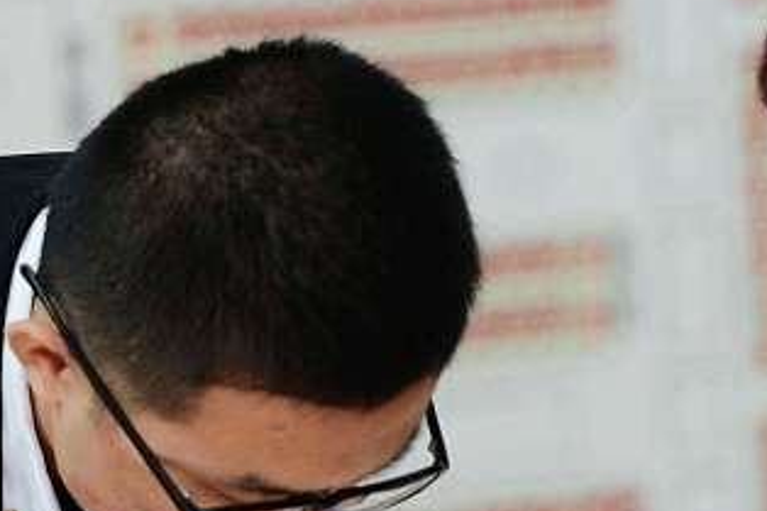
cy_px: 432
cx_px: 518
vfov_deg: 2.9
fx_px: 10178
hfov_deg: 4.3
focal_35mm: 478
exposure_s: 1/320
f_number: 2.8
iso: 720
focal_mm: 125
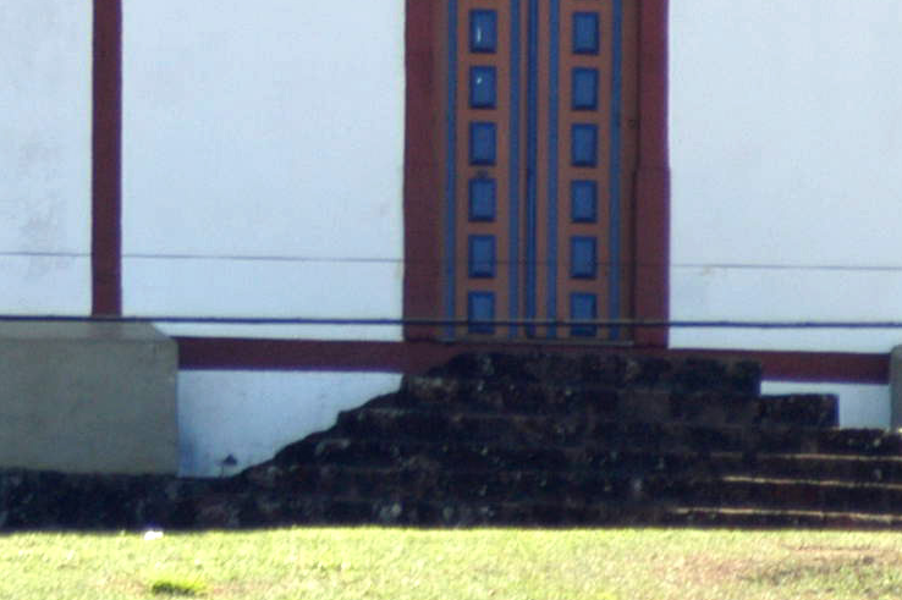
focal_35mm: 746
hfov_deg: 2.8
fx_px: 18678
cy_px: -477
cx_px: -216
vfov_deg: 1.8
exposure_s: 1/500
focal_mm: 122
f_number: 6.3
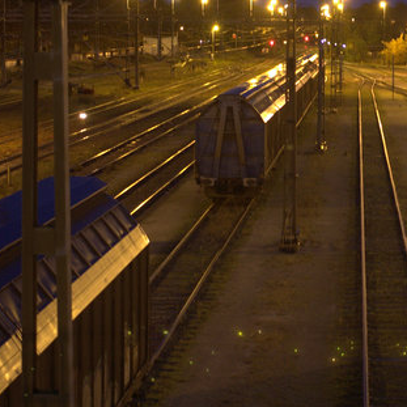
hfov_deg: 13.6
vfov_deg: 13.6
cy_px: 177
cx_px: 336
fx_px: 1703
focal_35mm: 128
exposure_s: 1/3.33
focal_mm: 40
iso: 1000
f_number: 2.8
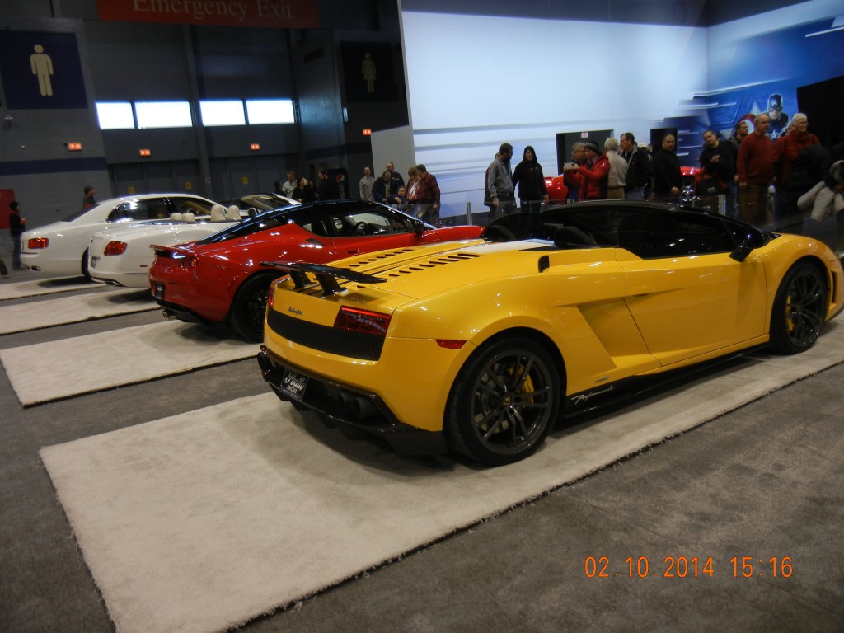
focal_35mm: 30
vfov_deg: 46.8
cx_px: 422
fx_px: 731
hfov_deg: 60.0
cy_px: 316
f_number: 3.5
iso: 160
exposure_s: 1/59
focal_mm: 5.4
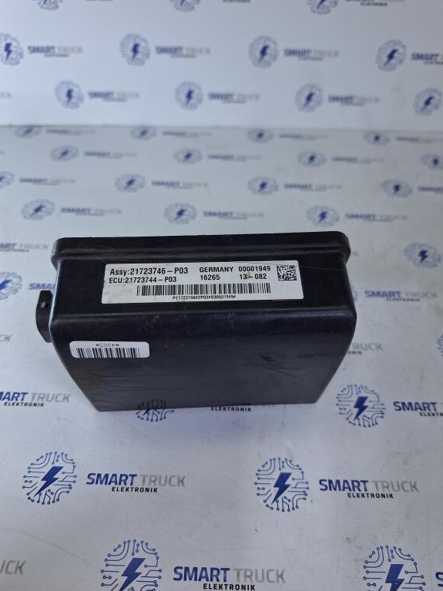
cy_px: 305
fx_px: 410
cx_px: 228
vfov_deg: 71.6
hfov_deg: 56.8
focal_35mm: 24
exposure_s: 1/50
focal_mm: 5.54
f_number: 1.8
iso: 100
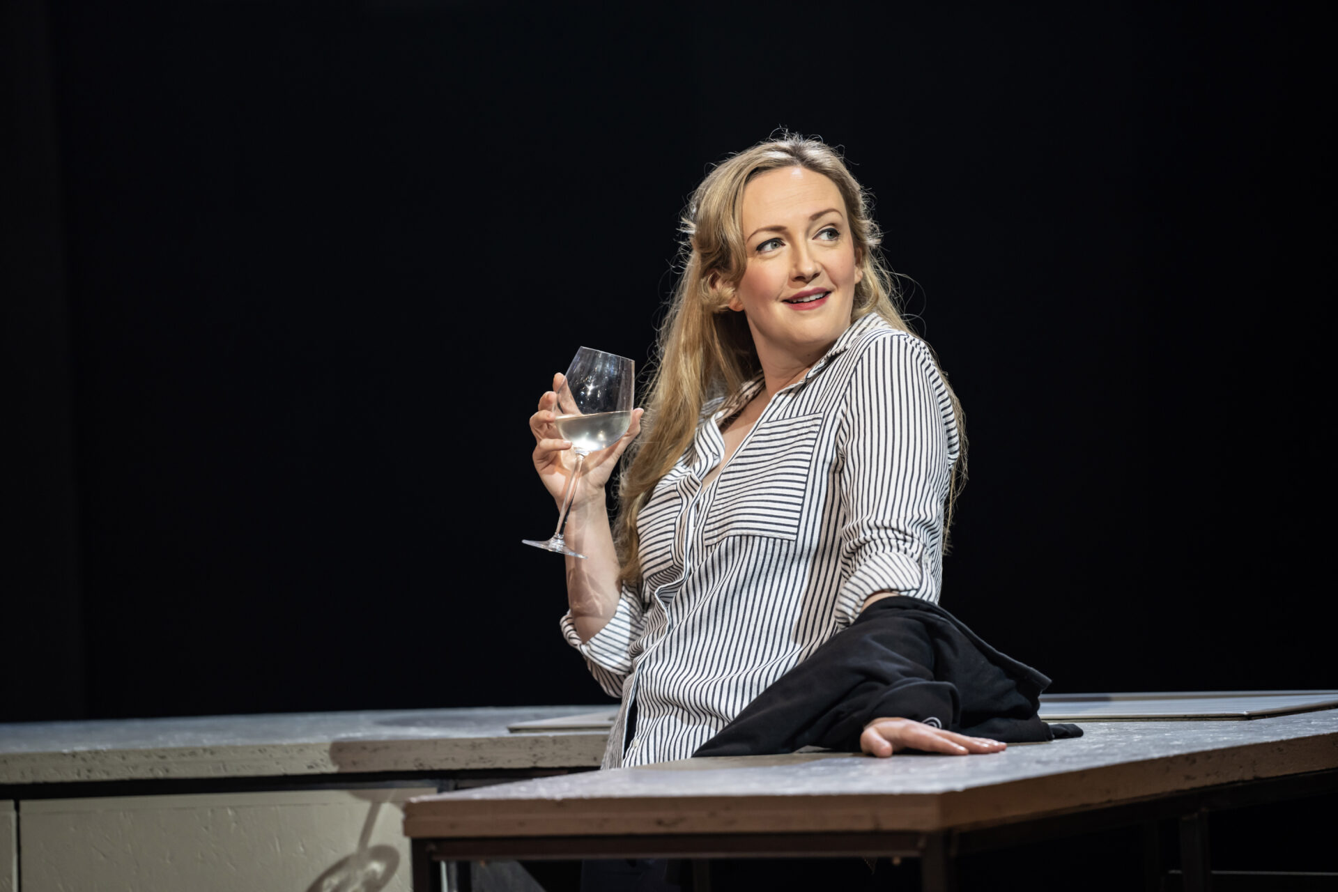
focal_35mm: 191
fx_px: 7098
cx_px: 669
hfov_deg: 10.8
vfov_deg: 7.2
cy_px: 446
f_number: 2.8
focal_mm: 191
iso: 800
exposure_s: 1/250
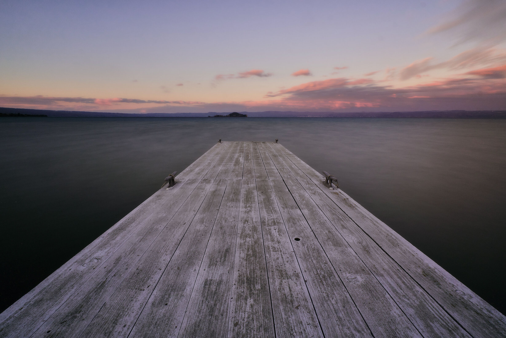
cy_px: 169
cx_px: 253
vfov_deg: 77.3
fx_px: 211
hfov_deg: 100.4
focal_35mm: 15
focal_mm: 10
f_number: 14
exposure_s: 40
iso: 200
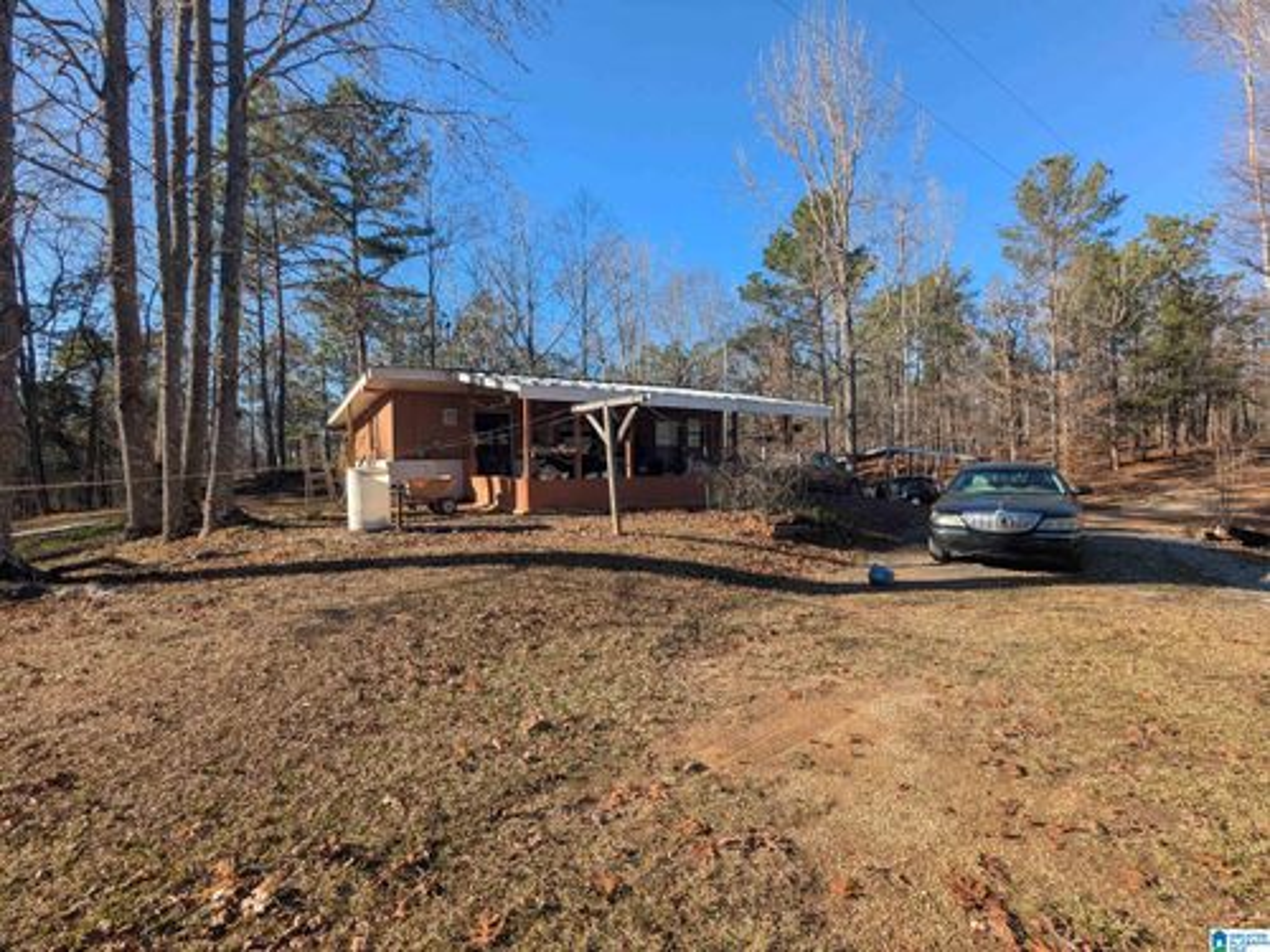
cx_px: 635
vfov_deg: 78.1
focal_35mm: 16
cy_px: 476
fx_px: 587
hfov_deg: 94.5
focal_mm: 2.35
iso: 43
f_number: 2.2
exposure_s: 1/701
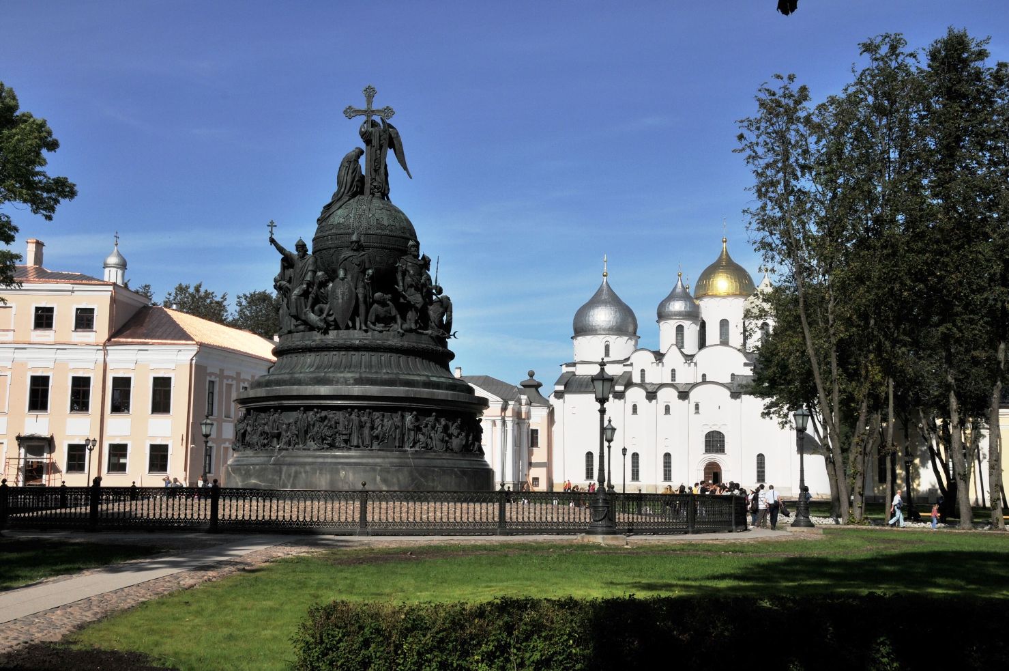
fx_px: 1302
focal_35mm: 46
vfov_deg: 28.9
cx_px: 504
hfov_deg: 42.4
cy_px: 336
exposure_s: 1/800
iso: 200
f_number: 14
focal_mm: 31
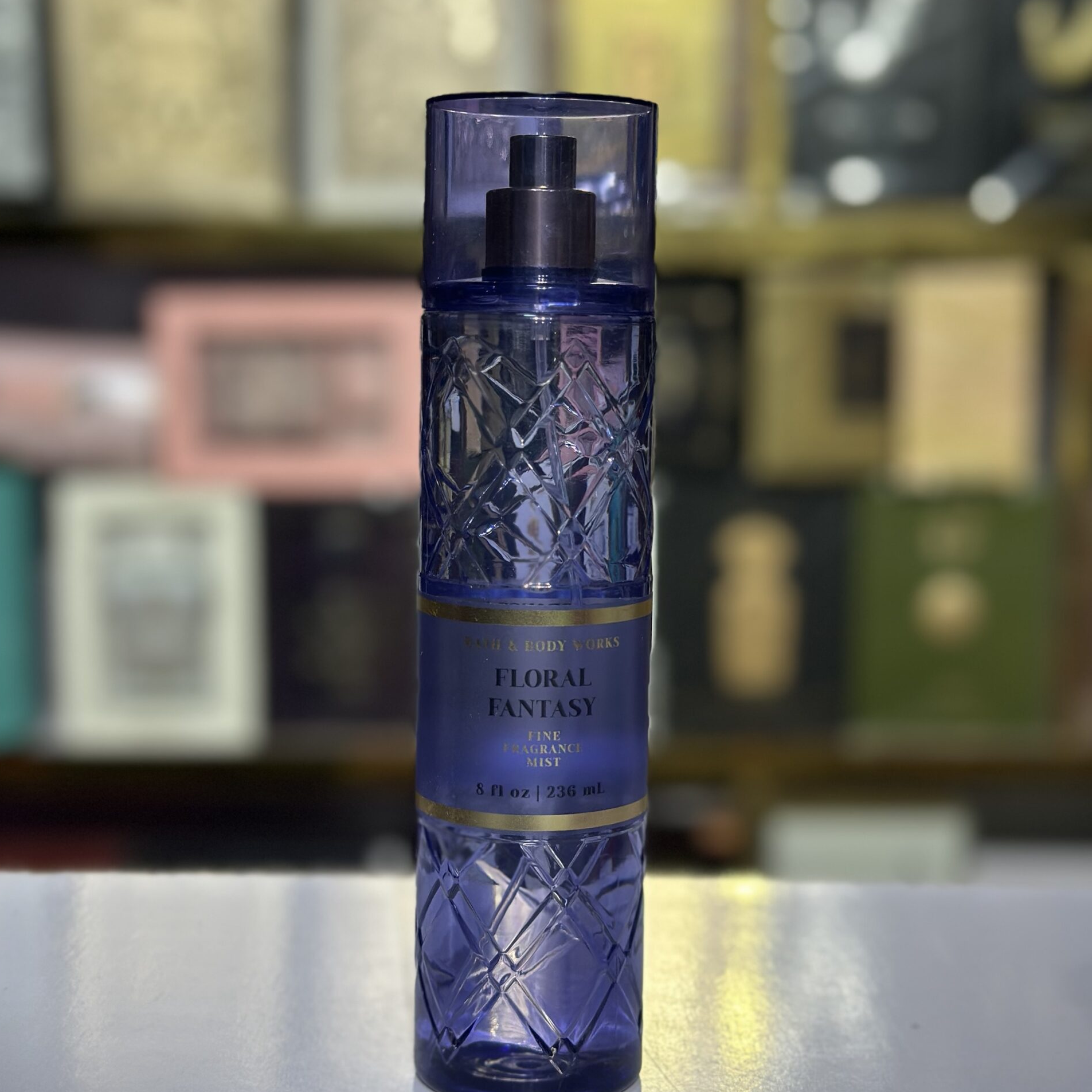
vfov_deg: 30.0
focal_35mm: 57
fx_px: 2034
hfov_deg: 30.0
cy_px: 565
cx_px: 542
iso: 80
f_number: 1.78
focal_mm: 6.86
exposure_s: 1/192
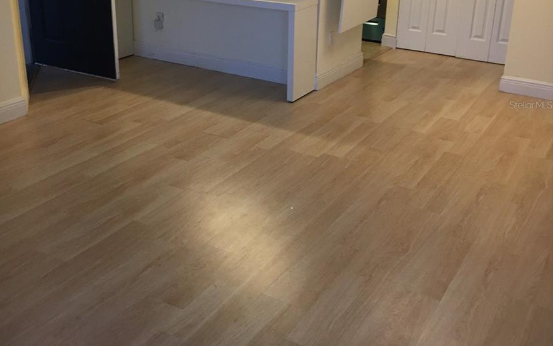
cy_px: 105
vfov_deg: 30.2
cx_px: 271
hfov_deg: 47.2
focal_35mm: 42
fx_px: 633
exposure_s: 1/30
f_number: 2.2
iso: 100
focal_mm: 4.15
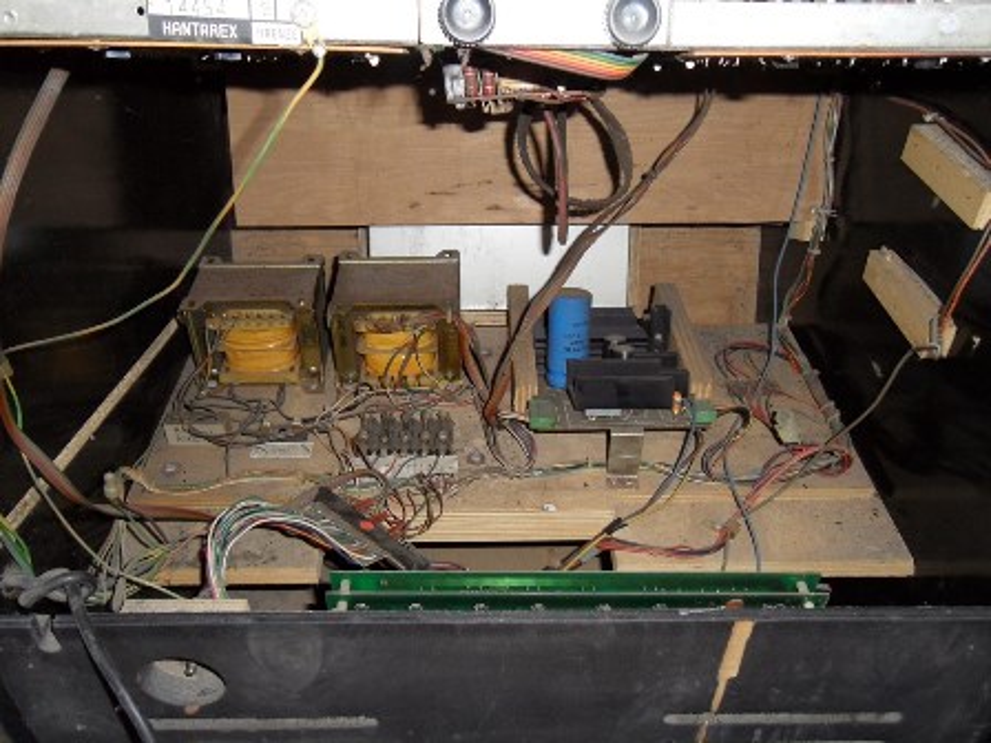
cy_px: 372
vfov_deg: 49.7
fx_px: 802
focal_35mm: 28
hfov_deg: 63.4
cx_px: 496
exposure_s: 1/45
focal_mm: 5
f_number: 3.4
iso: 200
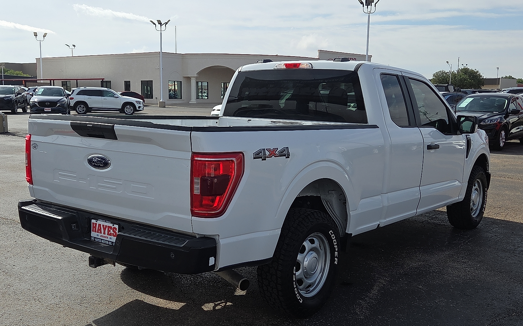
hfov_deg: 49.3
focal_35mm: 40
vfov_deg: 32.0
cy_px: 171
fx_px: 570
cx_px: 259
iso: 76
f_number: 1.8
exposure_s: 1/10000
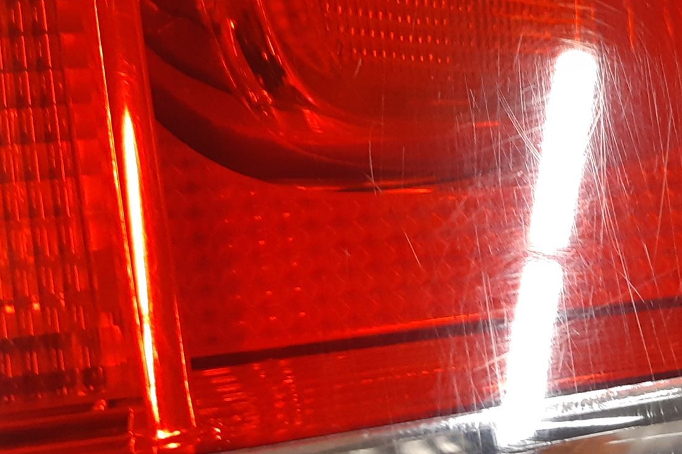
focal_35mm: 50
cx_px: 503
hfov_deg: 38.7
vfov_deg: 26.6
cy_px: 105
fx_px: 947
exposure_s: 1/50
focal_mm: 3.93
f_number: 1.7
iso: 200
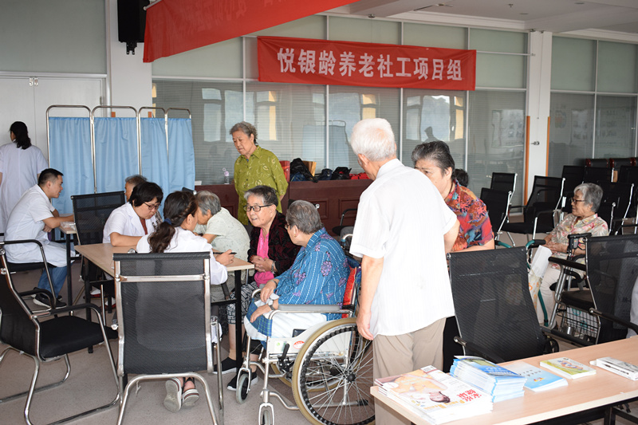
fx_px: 691
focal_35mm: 39
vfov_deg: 34.2
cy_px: 212
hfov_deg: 49.6
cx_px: 319
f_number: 4.8
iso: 640
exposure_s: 1/125
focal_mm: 26
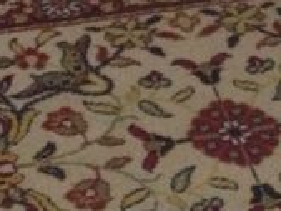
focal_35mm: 207
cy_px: -95
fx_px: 1682
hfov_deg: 9.5
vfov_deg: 7.1
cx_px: 183
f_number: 2.4
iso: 400
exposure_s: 1/16
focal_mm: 4.28
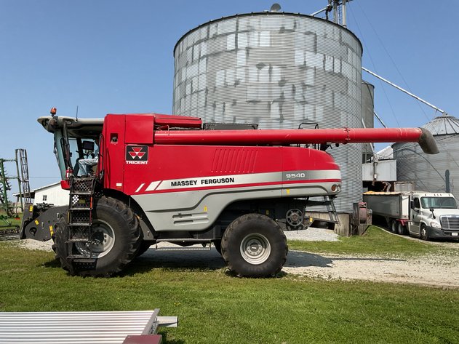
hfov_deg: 61.7
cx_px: 230
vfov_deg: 48.2
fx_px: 384
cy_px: 172
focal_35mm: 29
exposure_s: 1/2058
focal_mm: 3
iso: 16
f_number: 1.8
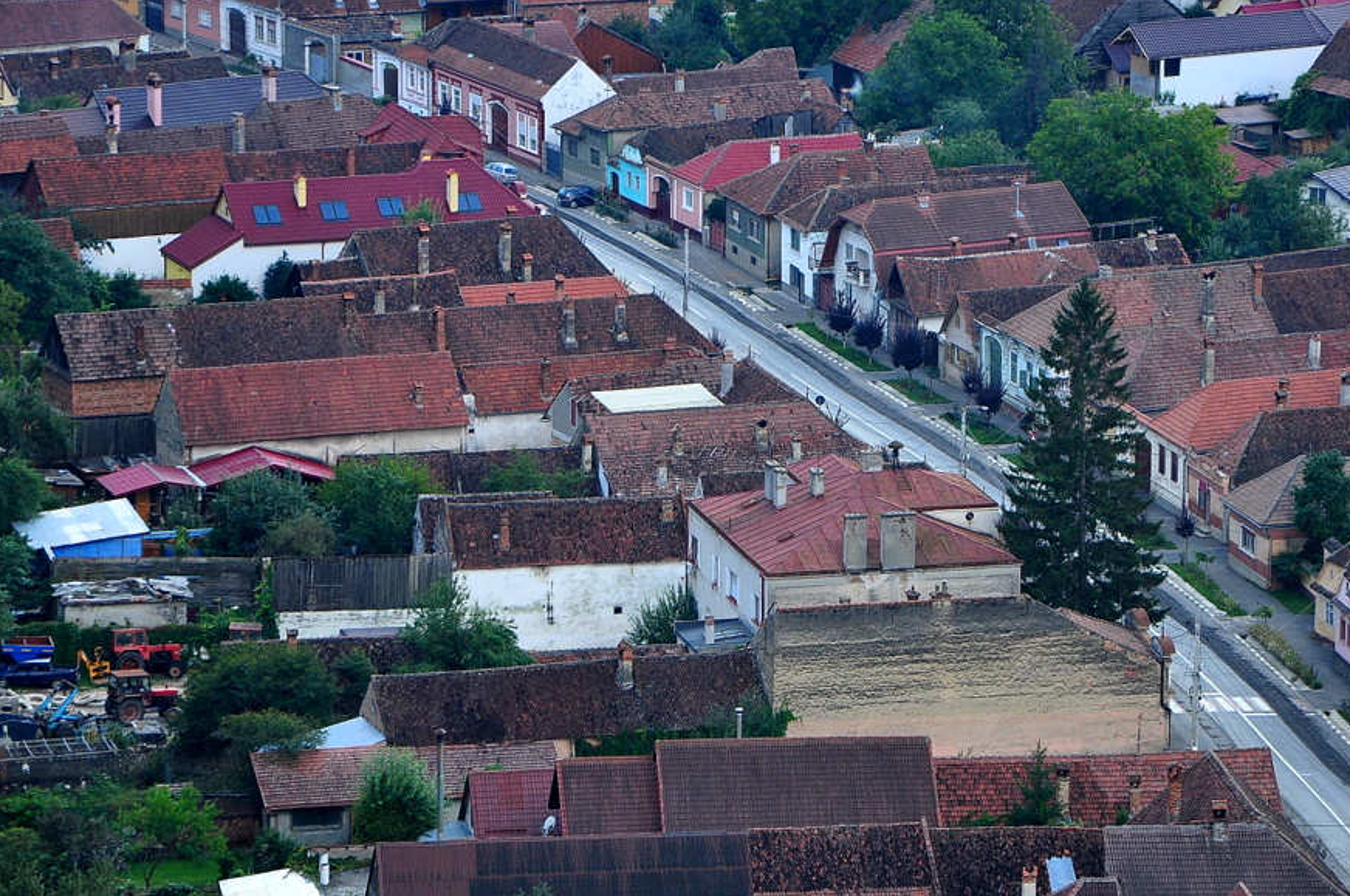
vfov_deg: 6.3
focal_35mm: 217
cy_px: 402
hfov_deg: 9.5
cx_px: 825
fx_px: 8115
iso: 400
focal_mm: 105
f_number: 5.6
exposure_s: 1/250
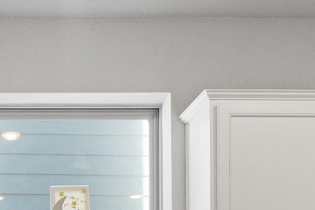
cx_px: -31
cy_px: 355
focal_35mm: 84
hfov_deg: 22.8
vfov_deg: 14.6
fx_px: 735
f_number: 8
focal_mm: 22
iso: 2000
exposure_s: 1/15
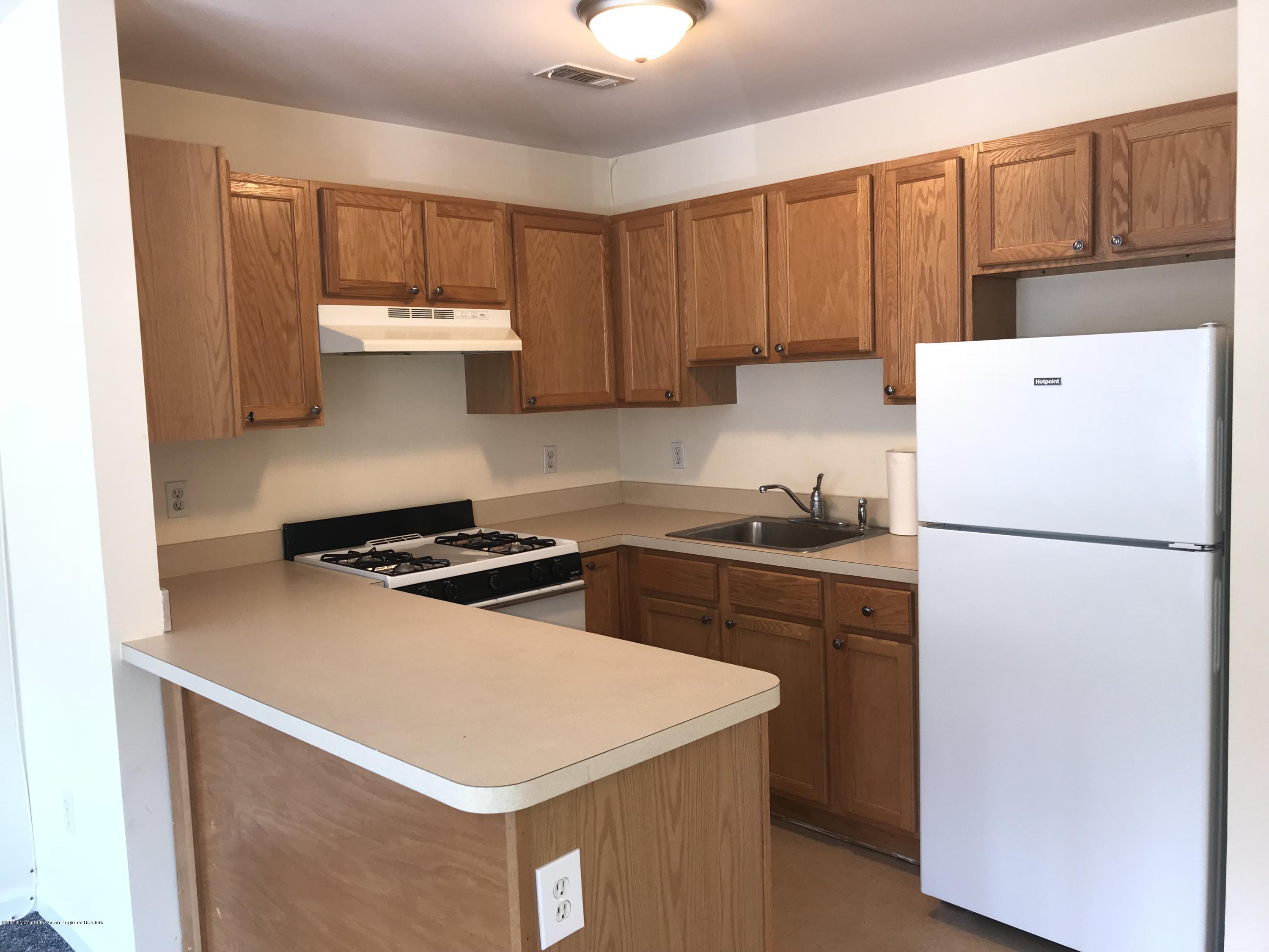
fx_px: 1026
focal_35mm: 28
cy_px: 476
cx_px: 634
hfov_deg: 63.4
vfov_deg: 49.7
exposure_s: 1/32
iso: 20
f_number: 1.8
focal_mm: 3.99
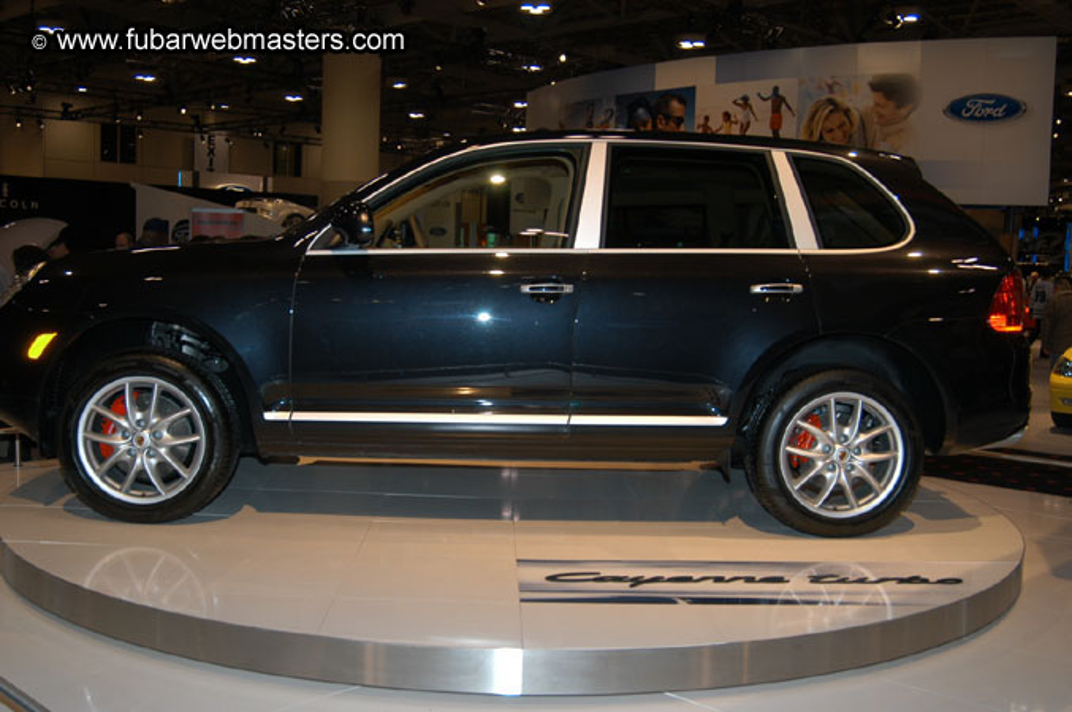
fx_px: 1071
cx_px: 536
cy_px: 356
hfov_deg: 53.2
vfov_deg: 36.8
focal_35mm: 36
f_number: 5
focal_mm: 24
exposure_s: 1/60
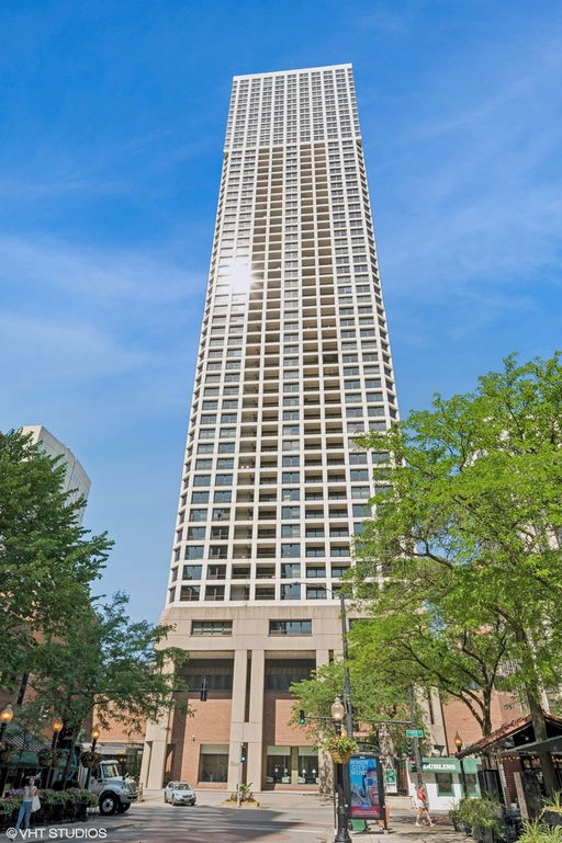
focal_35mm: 21
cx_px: 281
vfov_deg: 81.2
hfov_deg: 59.4
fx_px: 492
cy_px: 422
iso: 100
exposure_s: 1/50
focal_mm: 21
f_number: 13
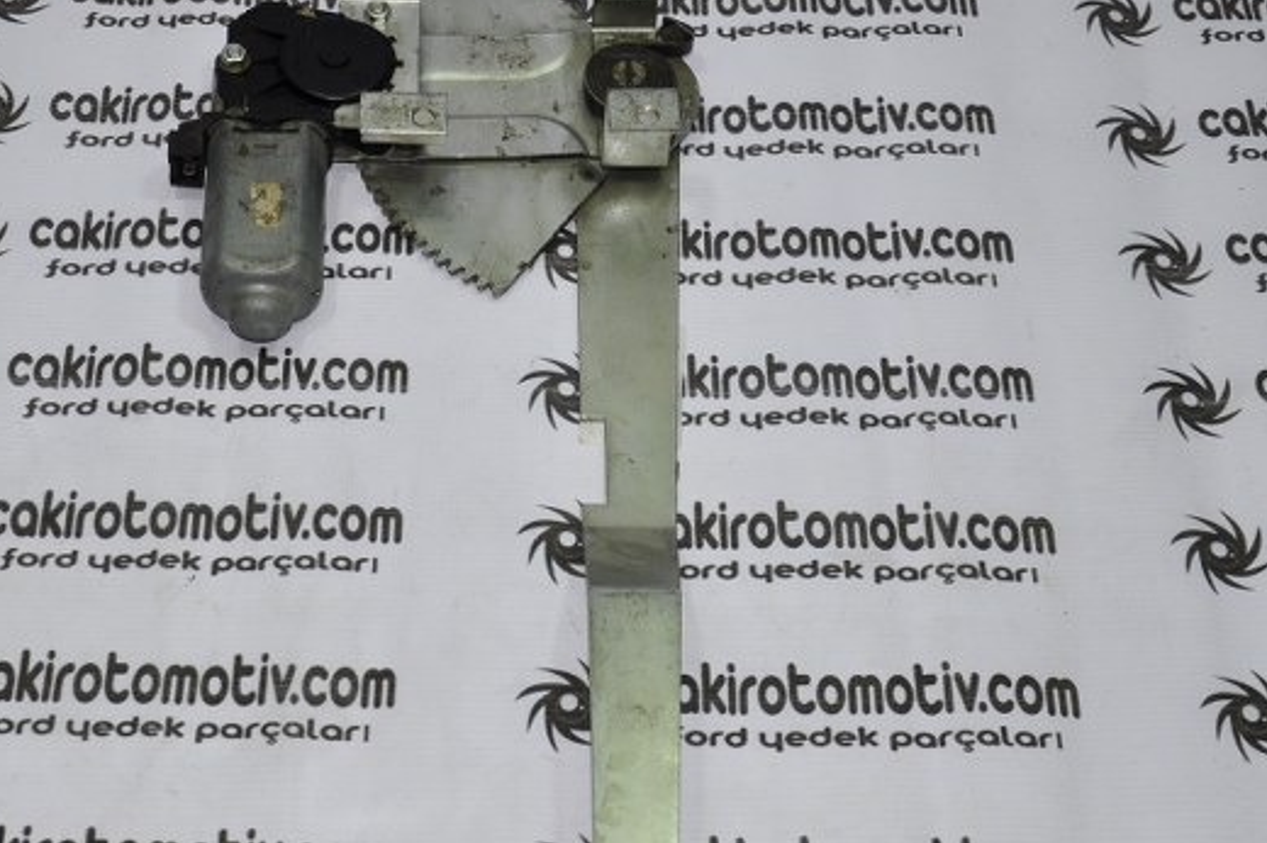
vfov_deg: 20.9
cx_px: 499
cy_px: 443
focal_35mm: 65
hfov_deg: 30.9
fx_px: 2281
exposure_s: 1/100
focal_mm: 25
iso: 200
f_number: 4.5
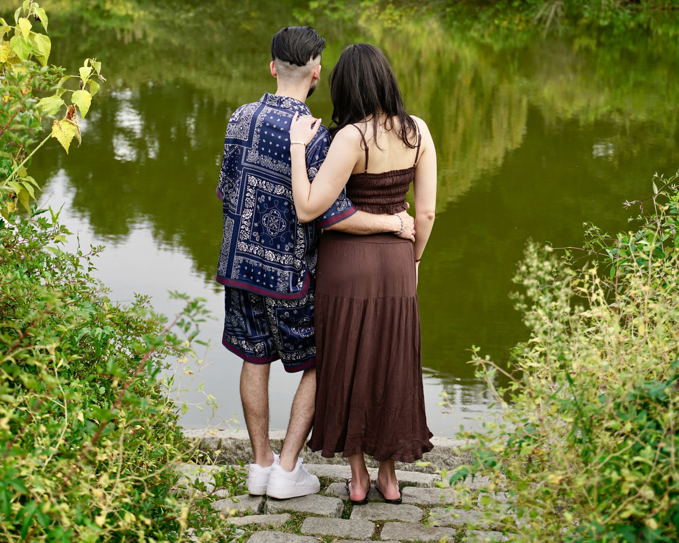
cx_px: 339
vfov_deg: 23.1
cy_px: 104
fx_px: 1306
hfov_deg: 29.1
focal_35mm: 65
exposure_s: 1/800
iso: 200
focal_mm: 45
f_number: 2.8
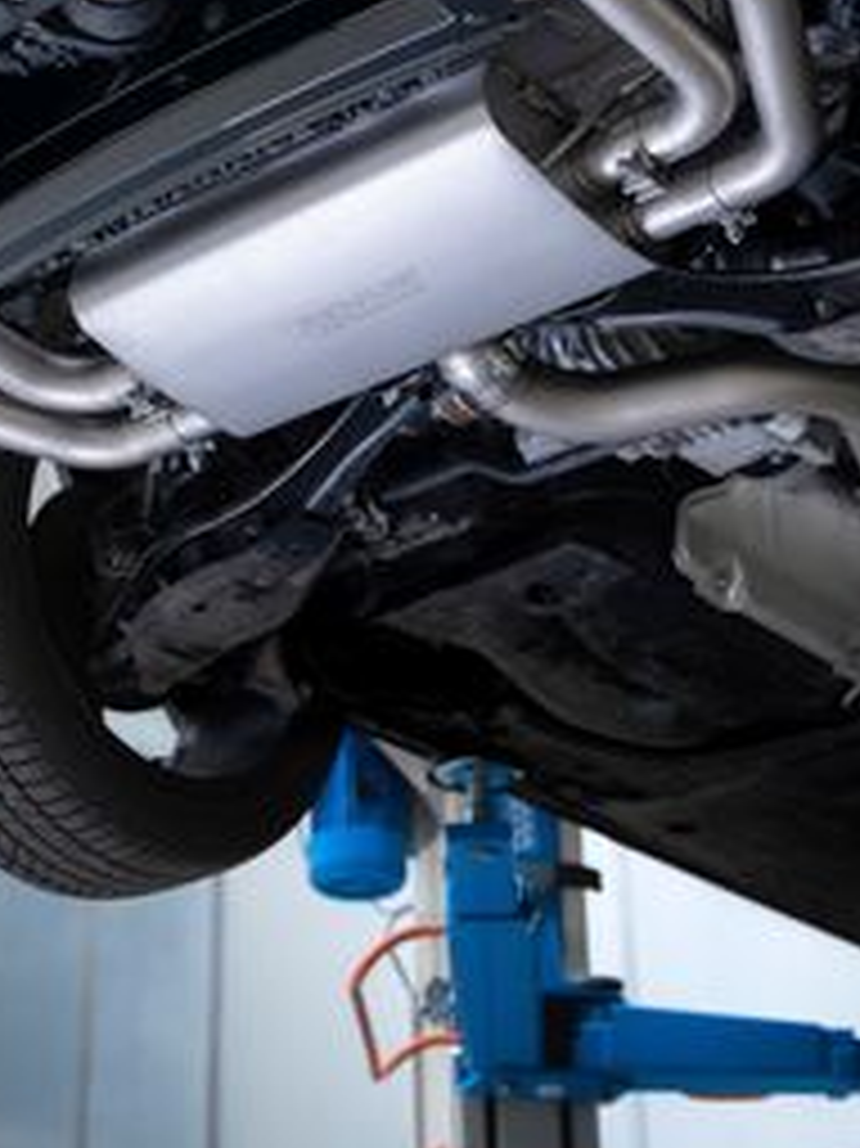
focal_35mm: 88
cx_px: 306
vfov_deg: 21.7
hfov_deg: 16.7
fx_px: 2929
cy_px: 149
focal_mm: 45.7
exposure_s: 1/50
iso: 400
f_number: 2.8
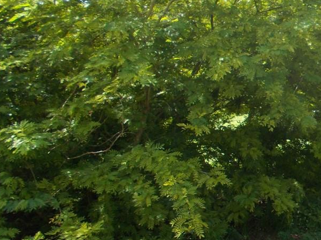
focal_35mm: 69
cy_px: 87
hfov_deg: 24.5
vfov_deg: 21.2
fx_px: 640
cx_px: 418
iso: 80
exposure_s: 1/250
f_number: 3.2
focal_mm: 4.6
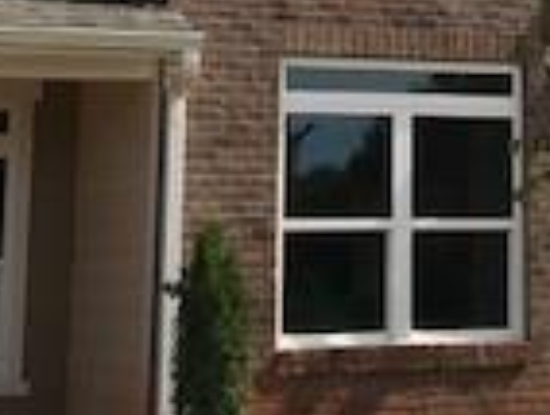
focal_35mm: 126
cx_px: 531
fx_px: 2005
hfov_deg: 15.4
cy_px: -171
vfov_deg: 11.4
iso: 20
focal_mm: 3.99
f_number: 1.8
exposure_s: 1/3096
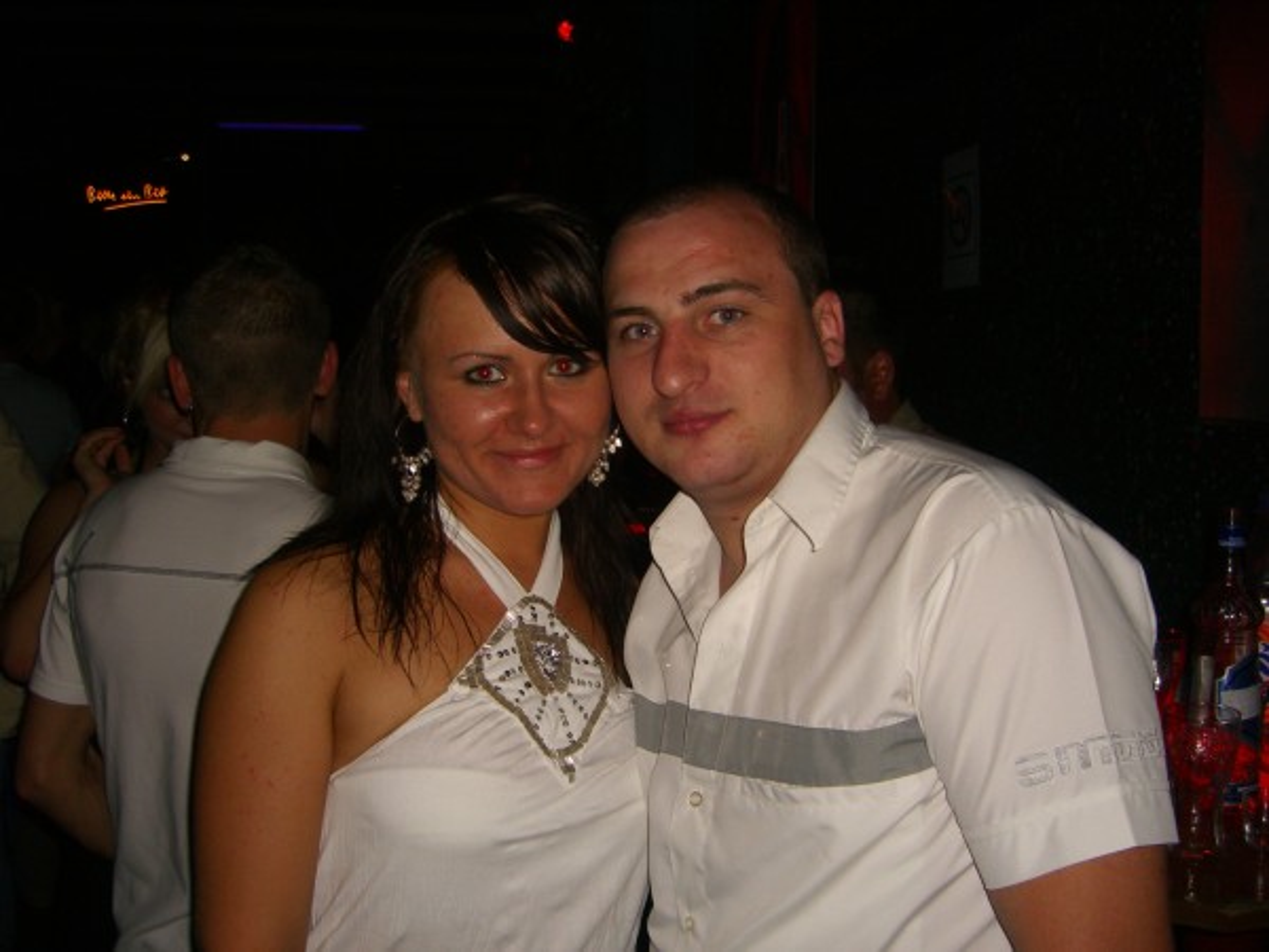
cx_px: 634
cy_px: 476
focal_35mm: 38
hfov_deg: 49.0
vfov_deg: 37.7
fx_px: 1393
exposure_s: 1/60
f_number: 2.8
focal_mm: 7.9
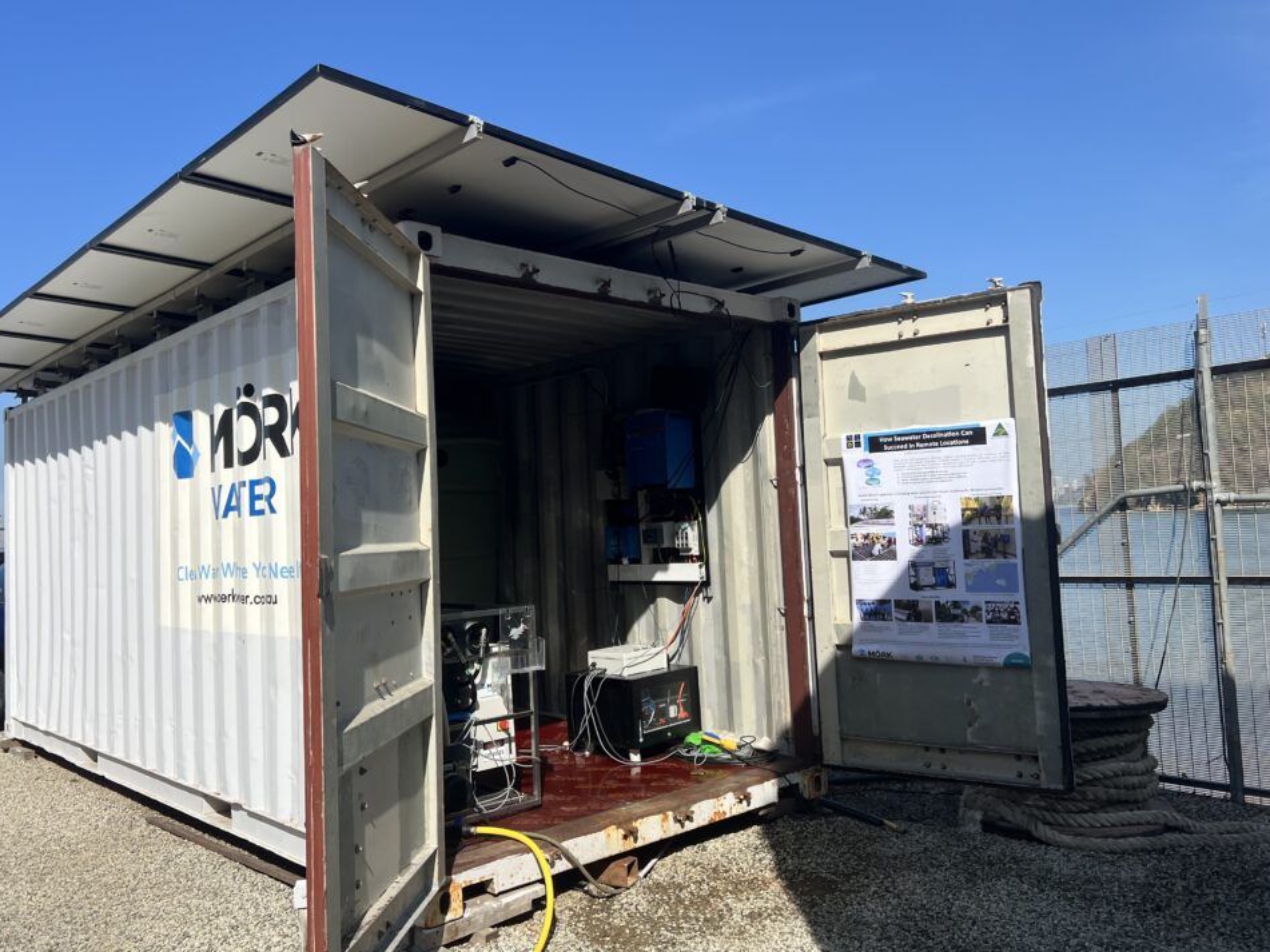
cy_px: 469
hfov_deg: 63.4
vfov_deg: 49.7
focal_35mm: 28
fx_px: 1027
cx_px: 610
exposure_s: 1/4831
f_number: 1.5
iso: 50
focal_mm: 5.7
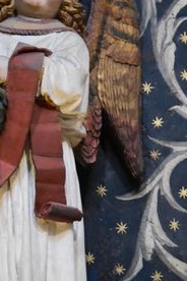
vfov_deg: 5.7
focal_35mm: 361
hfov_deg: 3.8
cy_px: 119
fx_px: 2815
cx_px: 51
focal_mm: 95
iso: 6400
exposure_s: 1/125
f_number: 4.5
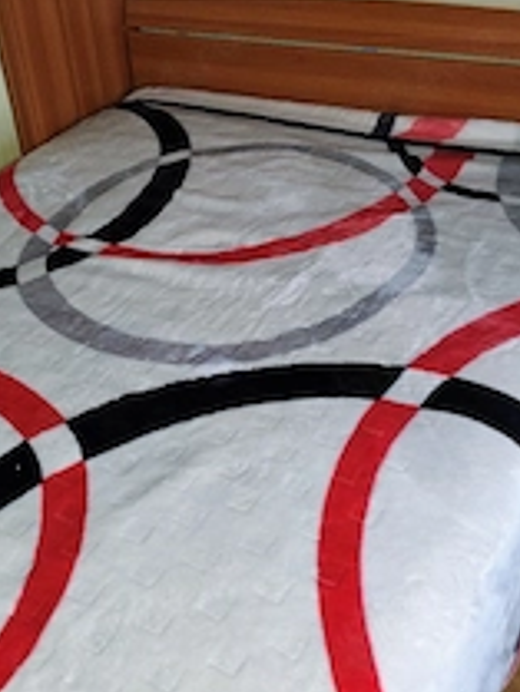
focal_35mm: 46
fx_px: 920
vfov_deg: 41.1
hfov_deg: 31.4
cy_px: 404
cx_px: 199
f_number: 1.8
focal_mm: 5.56
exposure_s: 1/50
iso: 709
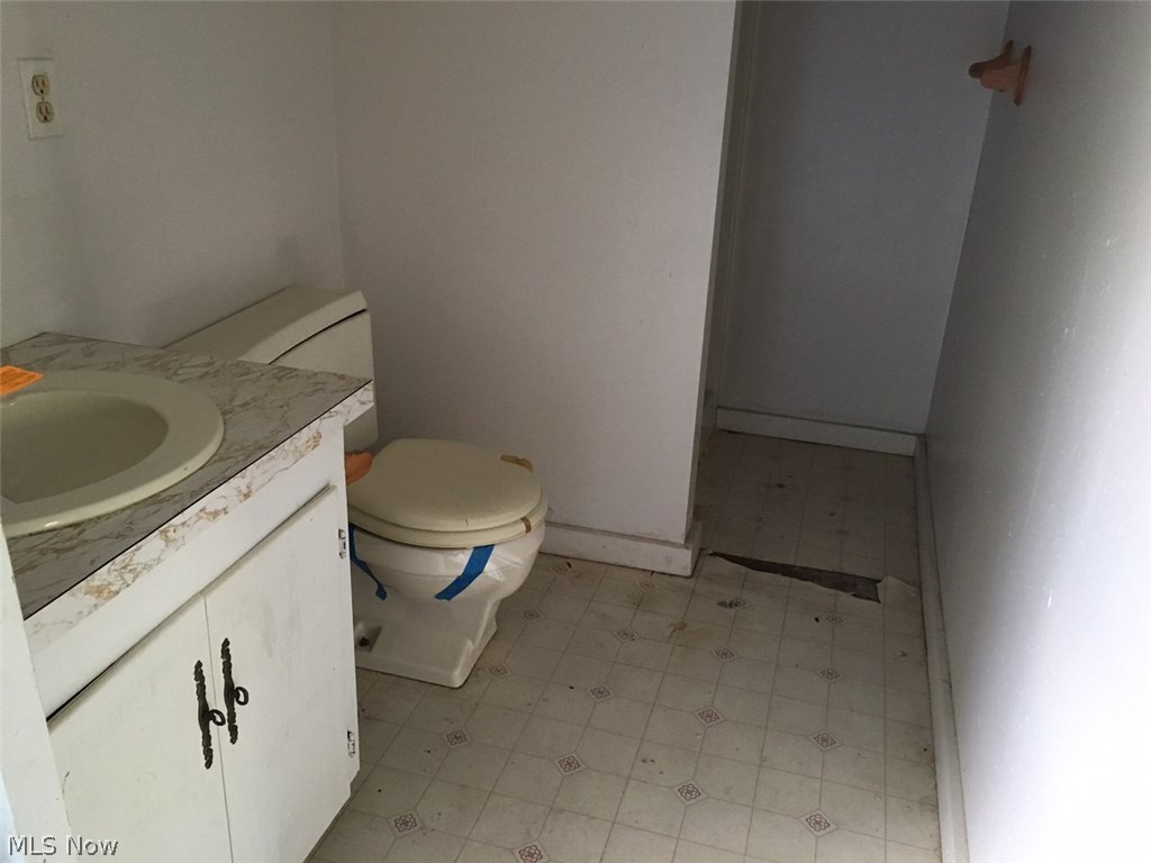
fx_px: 964
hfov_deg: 61.7
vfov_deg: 48.2
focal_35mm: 29
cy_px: 432
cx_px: 576
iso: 160
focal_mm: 4.15
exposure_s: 1/30
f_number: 2.2
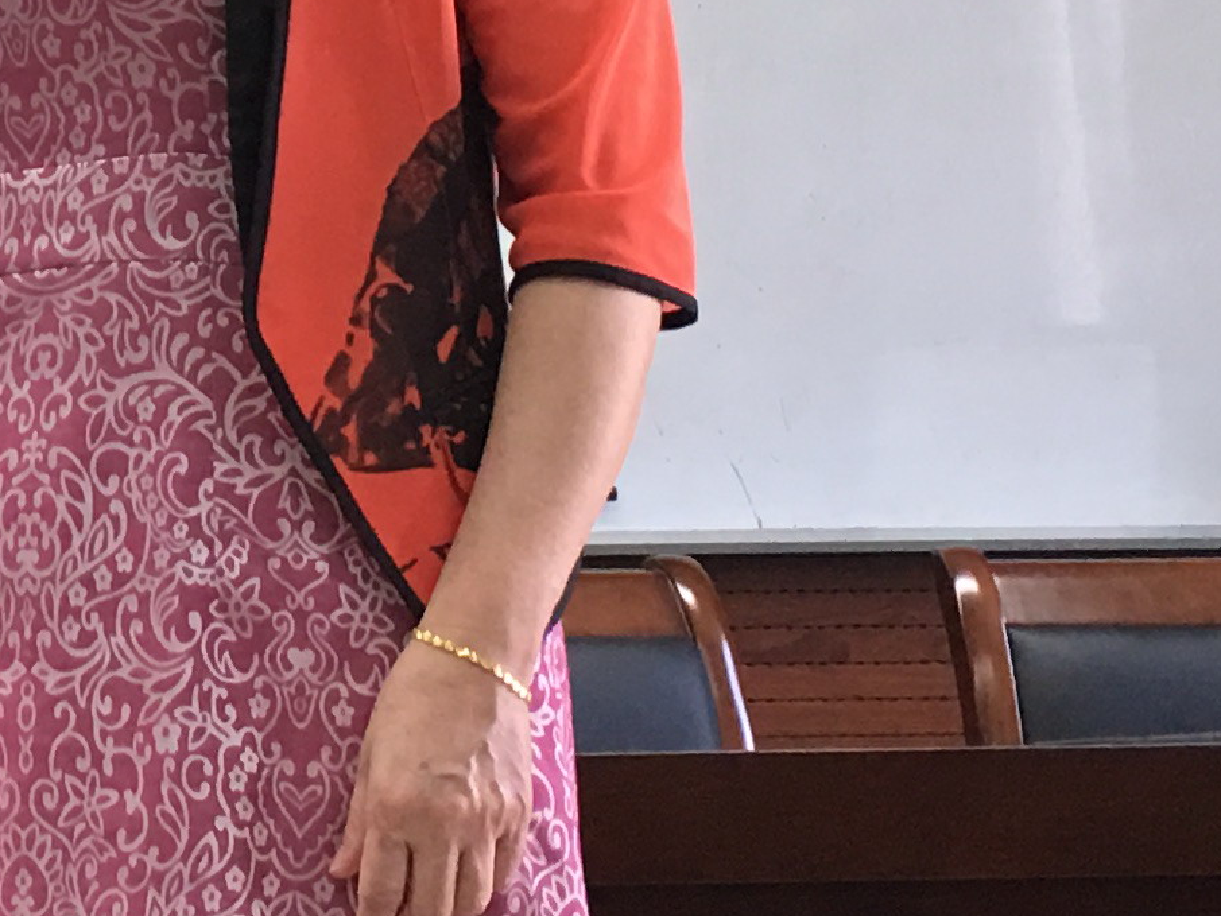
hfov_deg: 14.8
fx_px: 4551
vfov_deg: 11.4
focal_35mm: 129
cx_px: -187
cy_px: -48
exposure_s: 1/33
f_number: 2.2
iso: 64
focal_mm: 4.15
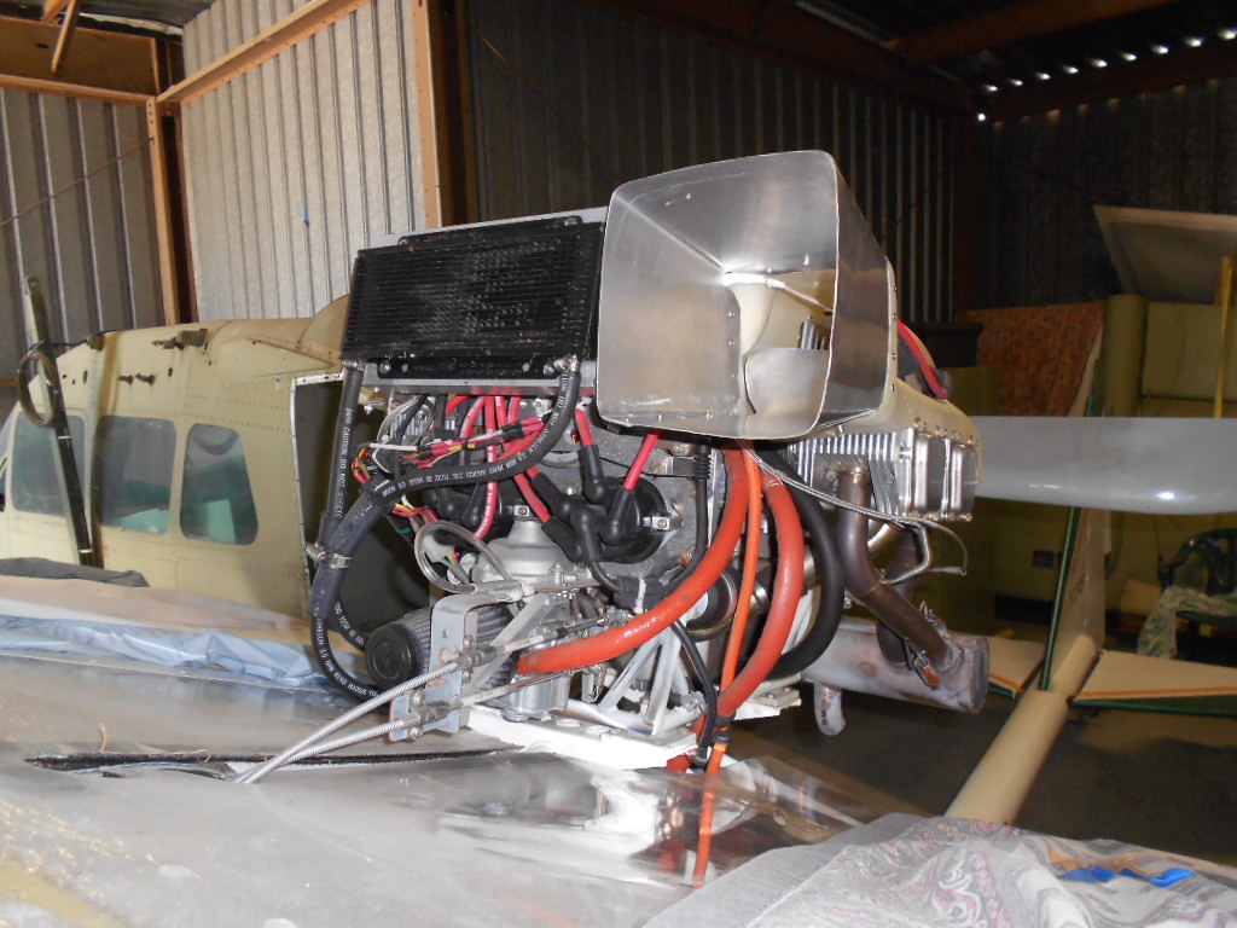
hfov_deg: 67.3
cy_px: 464
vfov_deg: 53.1
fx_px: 929
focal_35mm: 26
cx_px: 618
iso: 200
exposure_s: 1/25
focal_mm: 4.6
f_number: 3.2
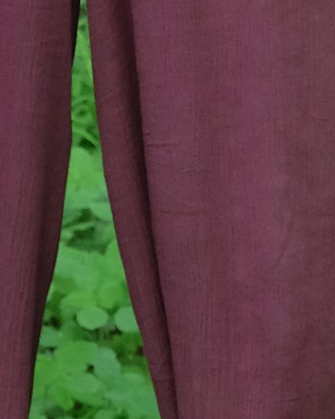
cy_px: -839
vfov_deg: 3.1
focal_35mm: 606
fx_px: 7512
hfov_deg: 2.6
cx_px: 176
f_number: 5
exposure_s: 1/150
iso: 800
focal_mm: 55
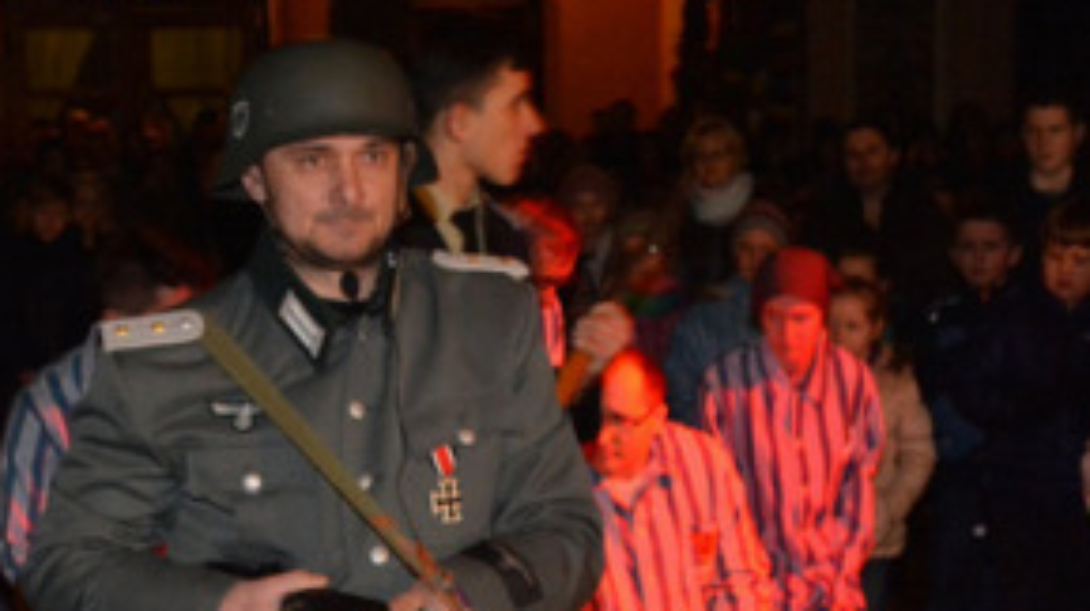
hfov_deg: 18.6
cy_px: 502
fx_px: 3321
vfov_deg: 10.5
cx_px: 471
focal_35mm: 115
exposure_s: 1/30
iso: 1600
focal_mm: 32
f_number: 4.2
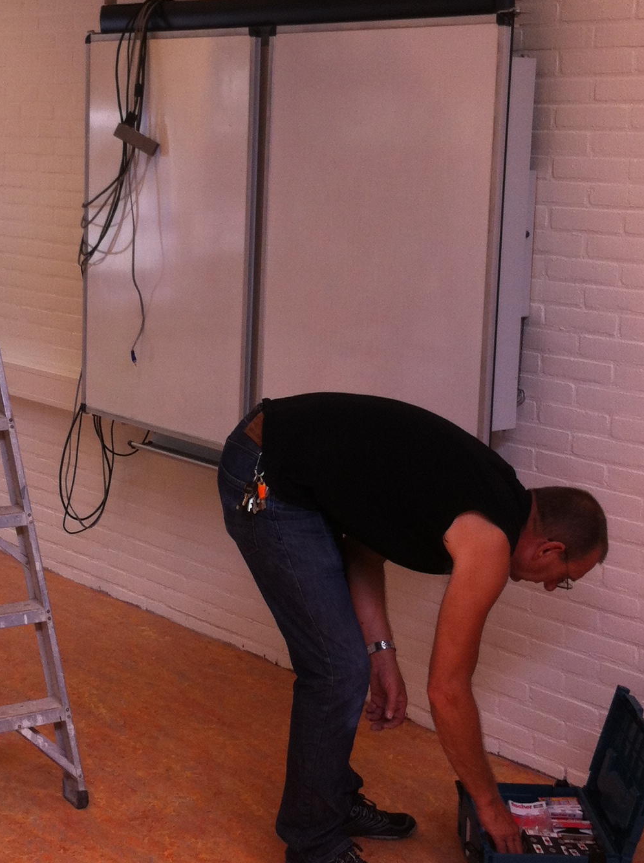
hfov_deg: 21.4
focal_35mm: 68
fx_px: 1692
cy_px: 351
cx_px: 158
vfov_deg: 28.5
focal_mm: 3.85
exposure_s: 1/135
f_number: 2.8
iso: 80
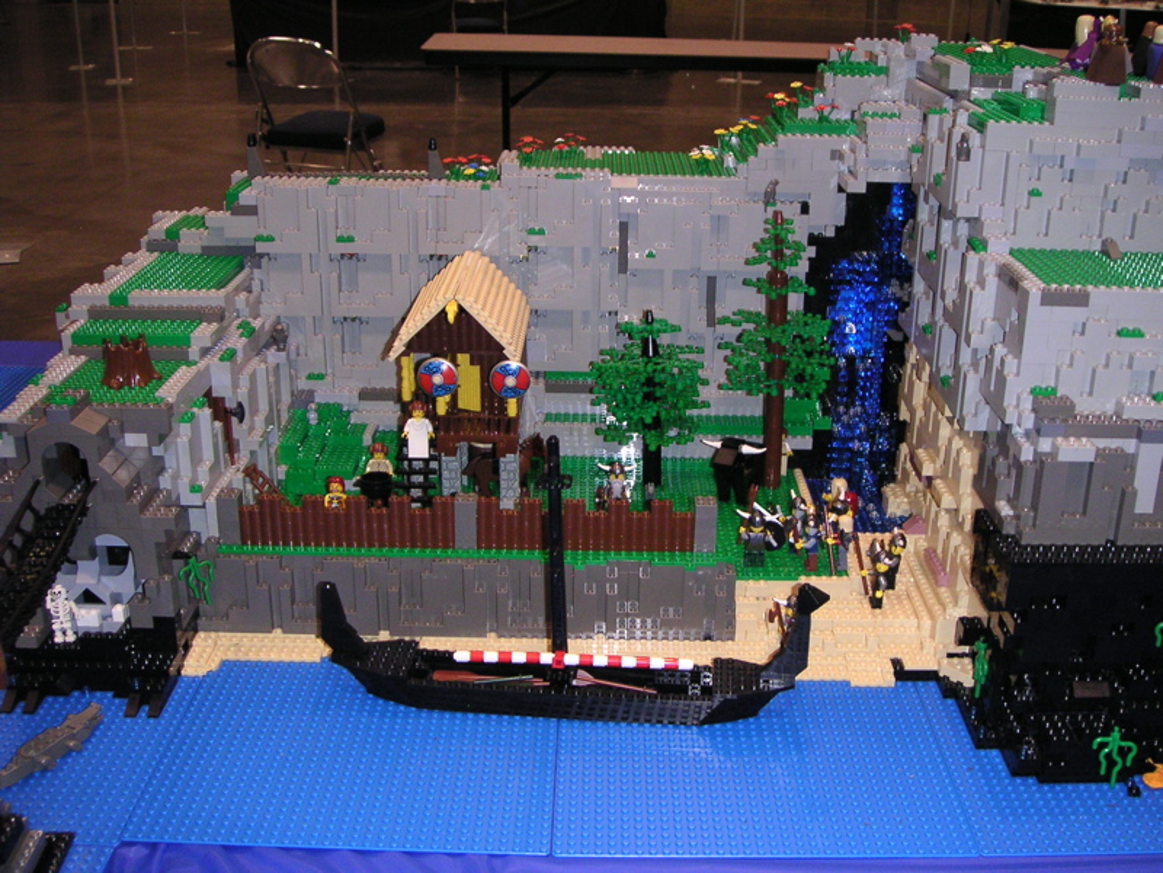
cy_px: 436
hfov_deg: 49.0
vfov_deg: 37.7
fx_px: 1277
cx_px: 582
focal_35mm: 38
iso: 160
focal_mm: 6
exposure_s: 1/45
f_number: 2.8
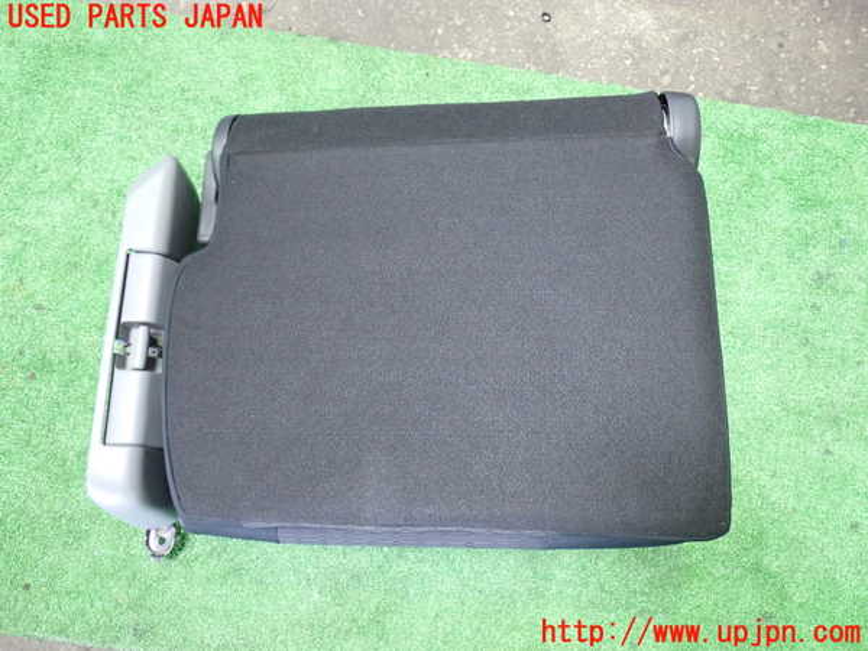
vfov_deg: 46.8
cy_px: 326
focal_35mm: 30
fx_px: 752
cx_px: 434
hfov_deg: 60.0
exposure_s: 1/30
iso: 800
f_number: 2.3
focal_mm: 5.4
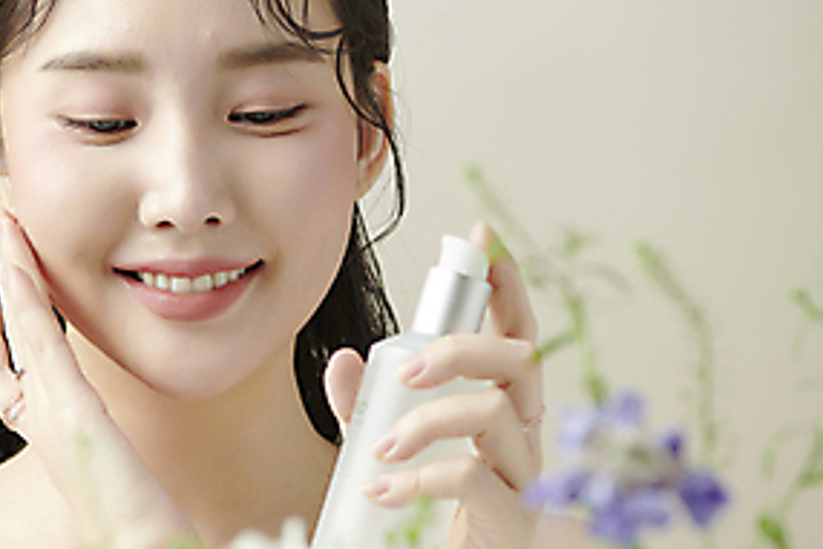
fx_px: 5032
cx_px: -37
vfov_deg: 6.3
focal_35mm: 220
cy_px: 325
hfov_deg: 9.3
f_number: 7.1
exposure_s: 1/125
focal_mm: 105
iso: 64
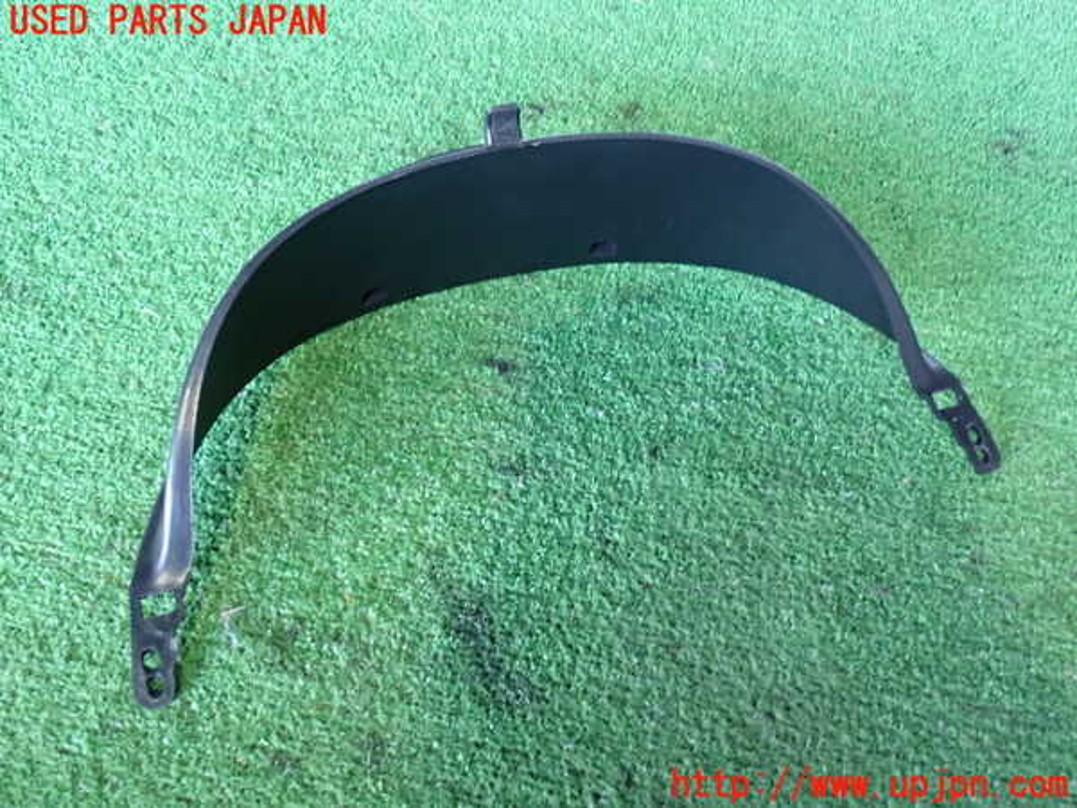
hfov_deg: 51.4
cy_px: 404
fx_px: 1120
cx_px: 538
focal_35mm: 36
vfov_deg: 39.7
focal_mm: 6.37
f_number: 2.5
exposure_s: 1/40
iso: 500
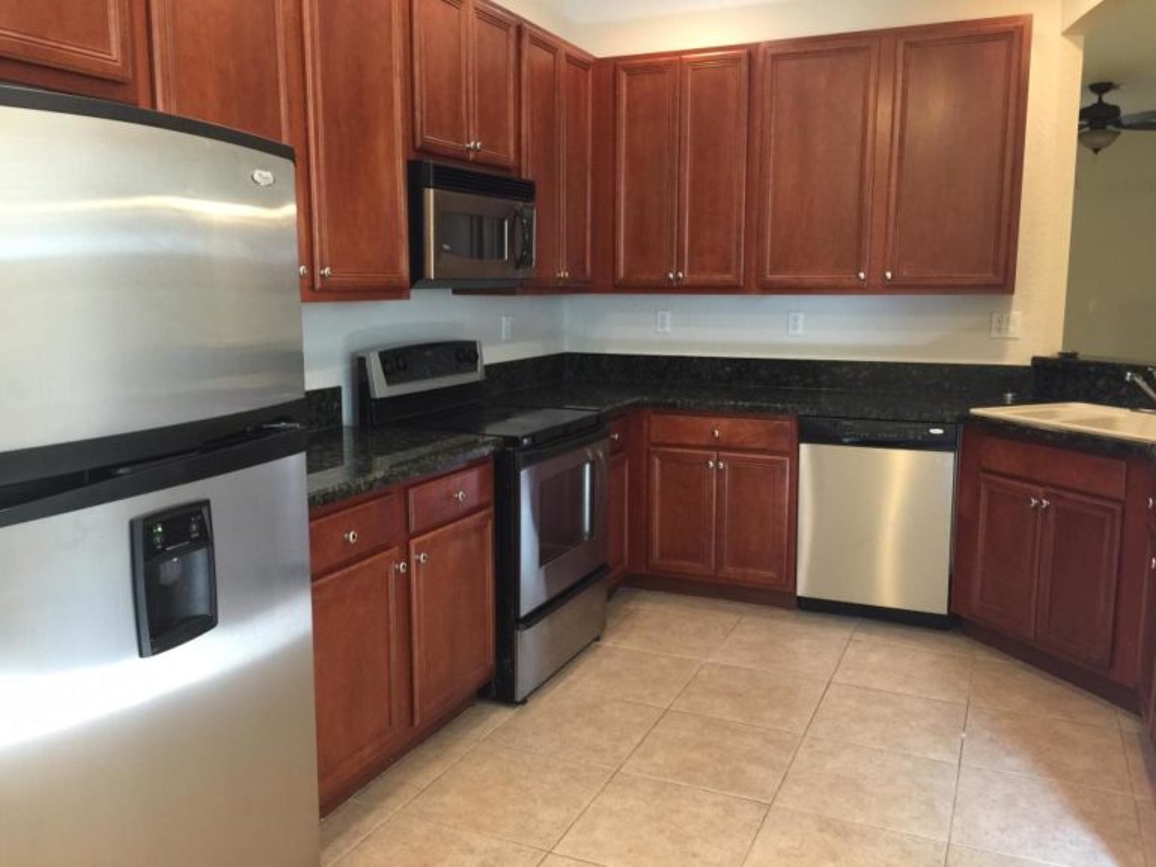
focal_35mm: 29
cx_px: 578
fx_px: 968
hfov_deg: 61.7
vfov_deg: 48.2
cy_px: 434
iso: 100
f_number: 2.2
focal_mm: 4.15
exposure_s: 1/10
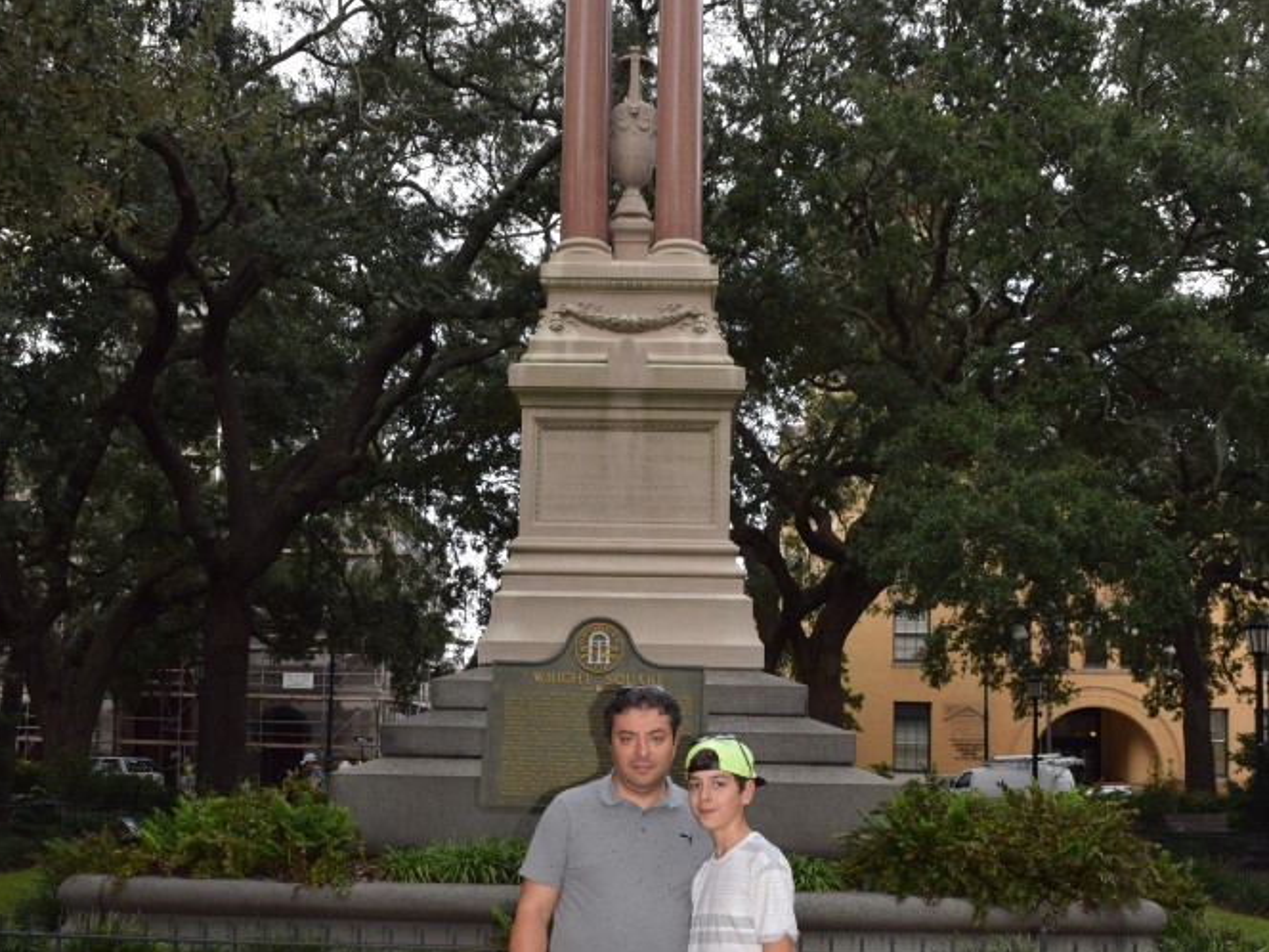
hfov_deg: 46.8
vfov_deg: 35.7
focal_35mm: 40
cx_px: 621
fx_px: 1466
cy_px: 623
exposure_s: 1/125
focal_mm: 18
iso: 320
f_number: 5.6
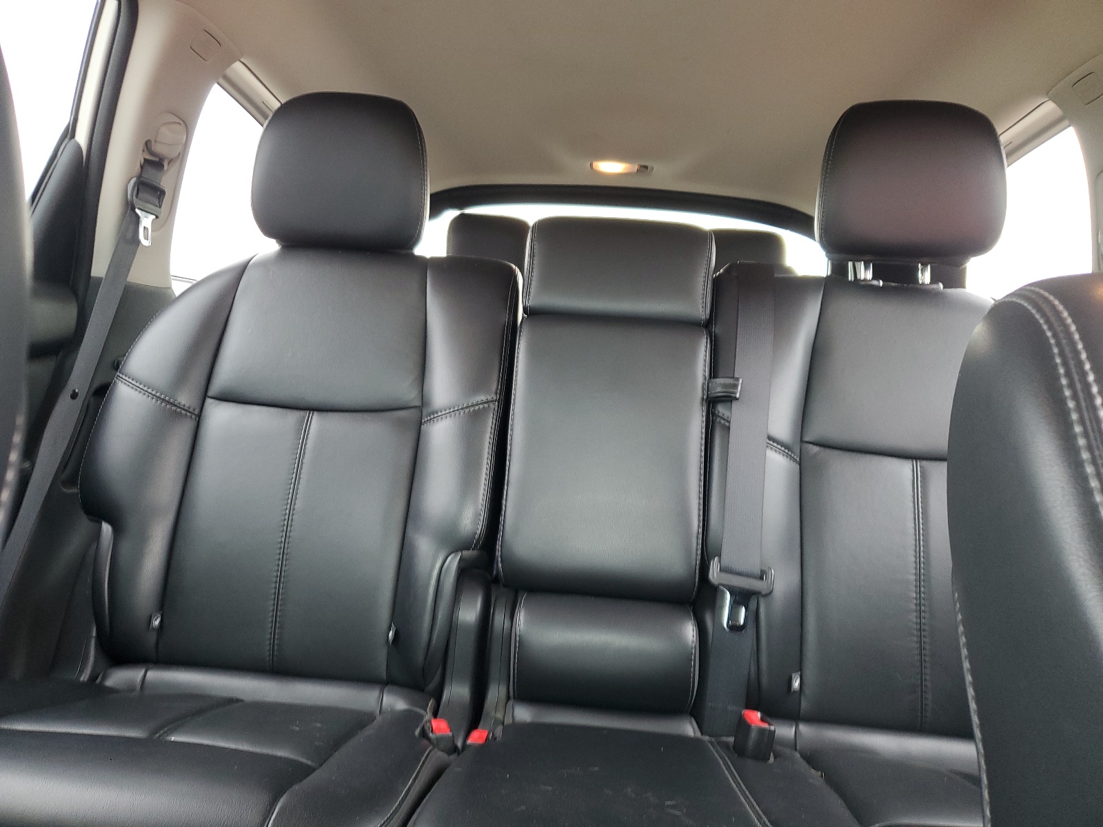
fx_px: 828
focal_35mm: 26
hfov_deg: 67.3
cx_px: 552
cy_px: 414
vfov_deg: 53.1
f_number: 1.5
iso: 103
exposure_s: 1/60.2
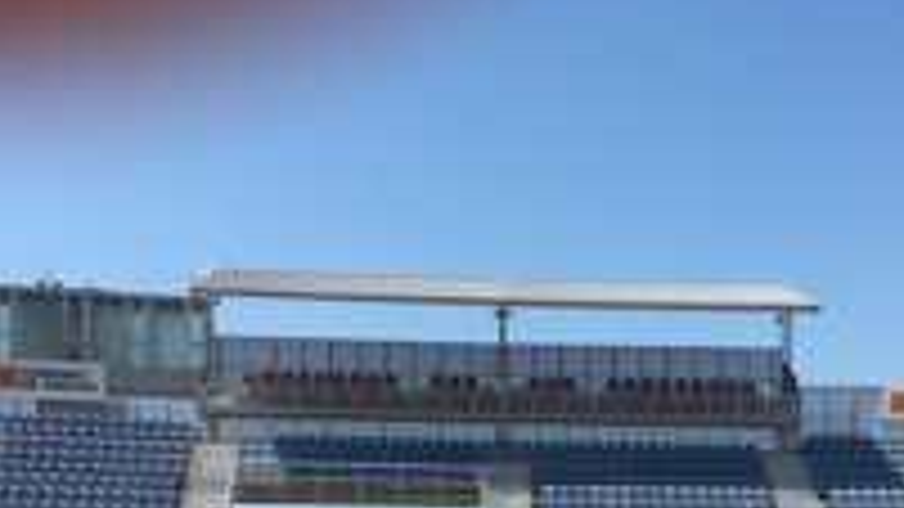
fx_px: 1510
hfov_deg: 33.0
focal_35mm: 63
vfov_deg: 18.1
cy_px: 620
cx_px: 603
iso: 25
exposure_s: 1/1538
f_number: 2.2
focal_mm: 4.15
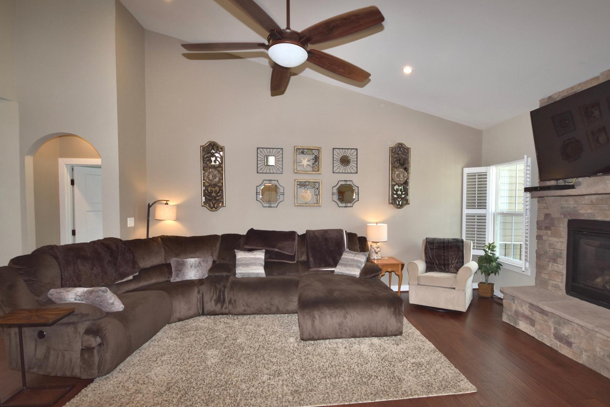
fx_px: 288
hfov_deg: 93.0
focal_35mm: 17
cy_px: 214
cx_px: 334
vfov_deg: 70.4
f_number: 5
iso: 250
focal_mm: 10
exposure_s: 1/60
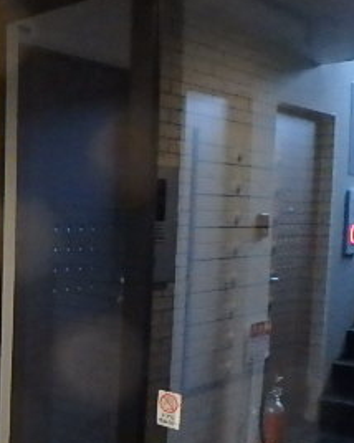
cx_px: -146
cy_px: 281
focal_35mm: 49
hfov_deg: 25.1
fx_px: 642
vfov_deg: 37.8
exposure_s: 1/20
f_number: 3.5
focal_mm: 3.7
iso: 1600
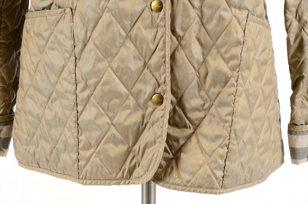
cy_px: 102
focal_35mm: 158
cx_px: 154
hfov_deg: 13.1
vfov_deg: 8.7
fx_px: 1345
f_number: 8
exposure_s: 1/80
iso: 160
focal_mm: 105
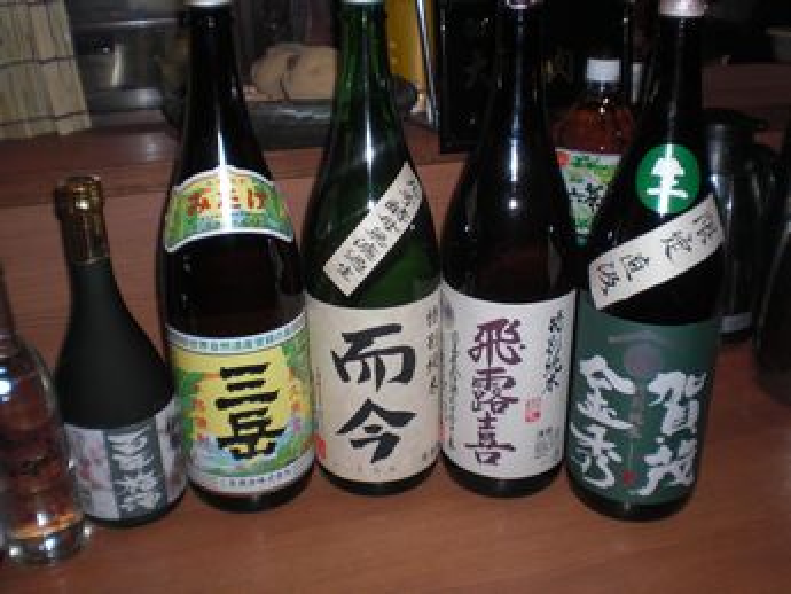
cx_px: 396
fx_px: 869
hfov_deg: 49.0
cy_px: 297
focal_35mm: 38
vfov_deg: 37.7
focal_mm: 6.3
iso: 100
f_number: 3.1
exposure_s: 1/60
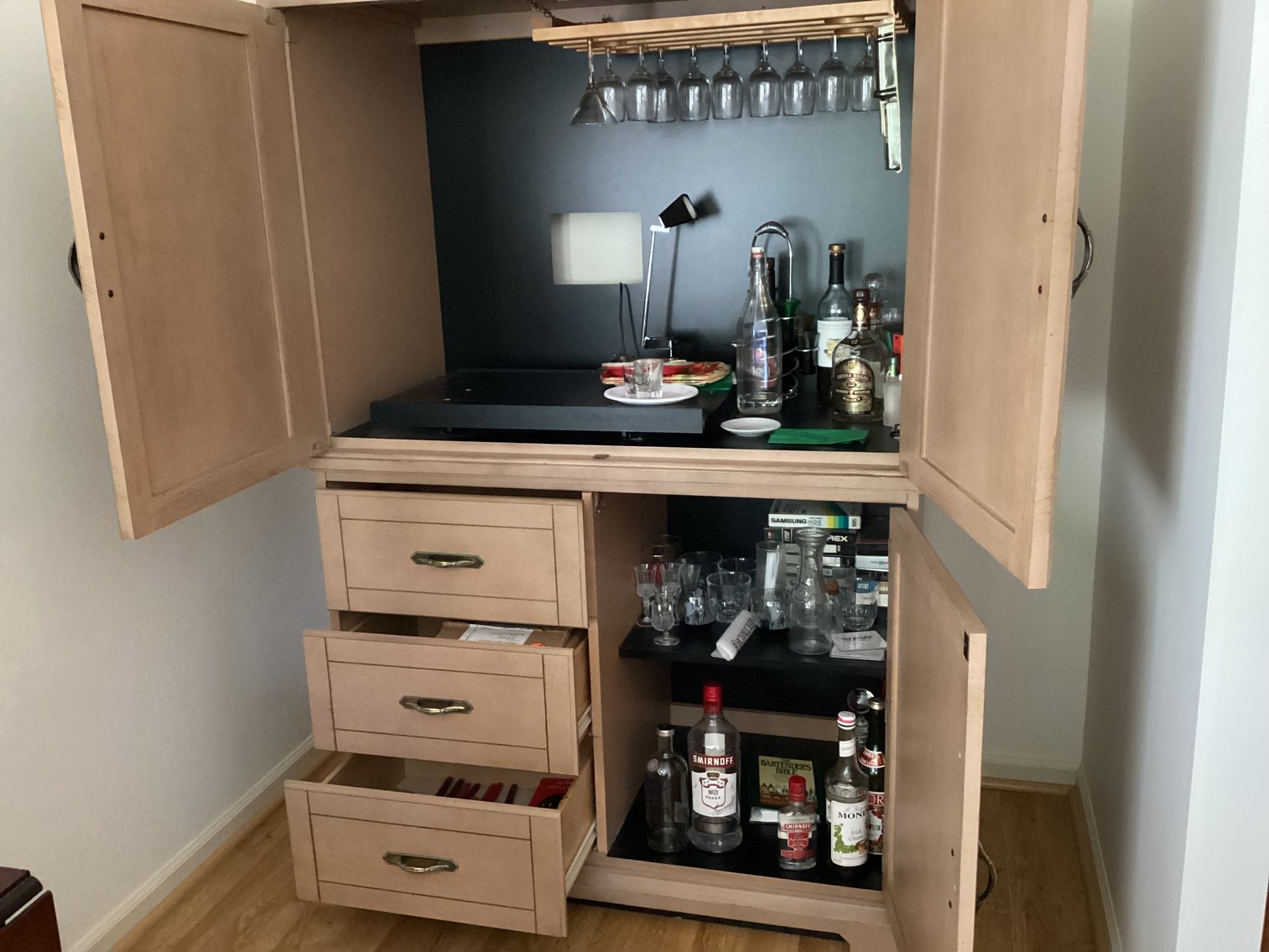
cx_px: 634
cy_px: 476
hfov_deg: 58.3
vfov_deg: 45.4
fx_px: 1137
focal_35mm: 31
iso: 640
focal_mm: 3.3
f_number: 2.4
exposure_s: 1/30
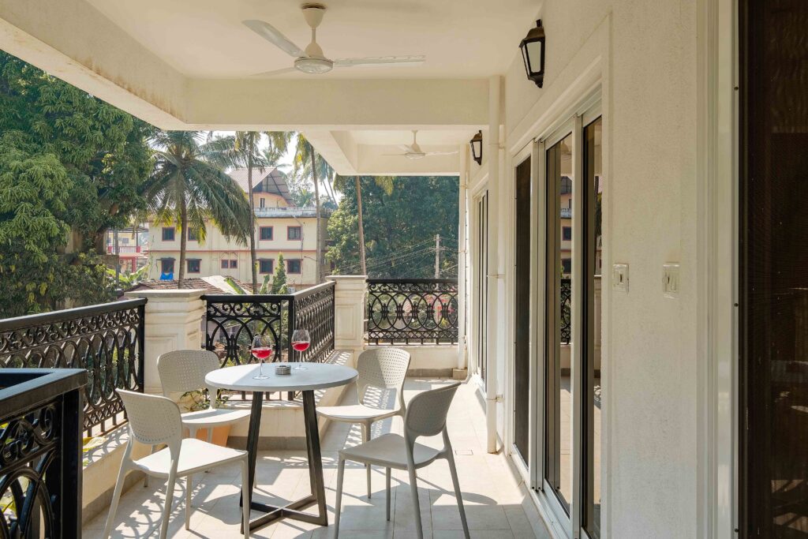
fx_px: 696
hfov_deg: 60.3
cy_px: 270
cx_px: 404
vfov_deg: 42.3
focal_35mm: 31
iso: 250
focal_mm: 20.9
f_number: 10
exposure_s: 1/400
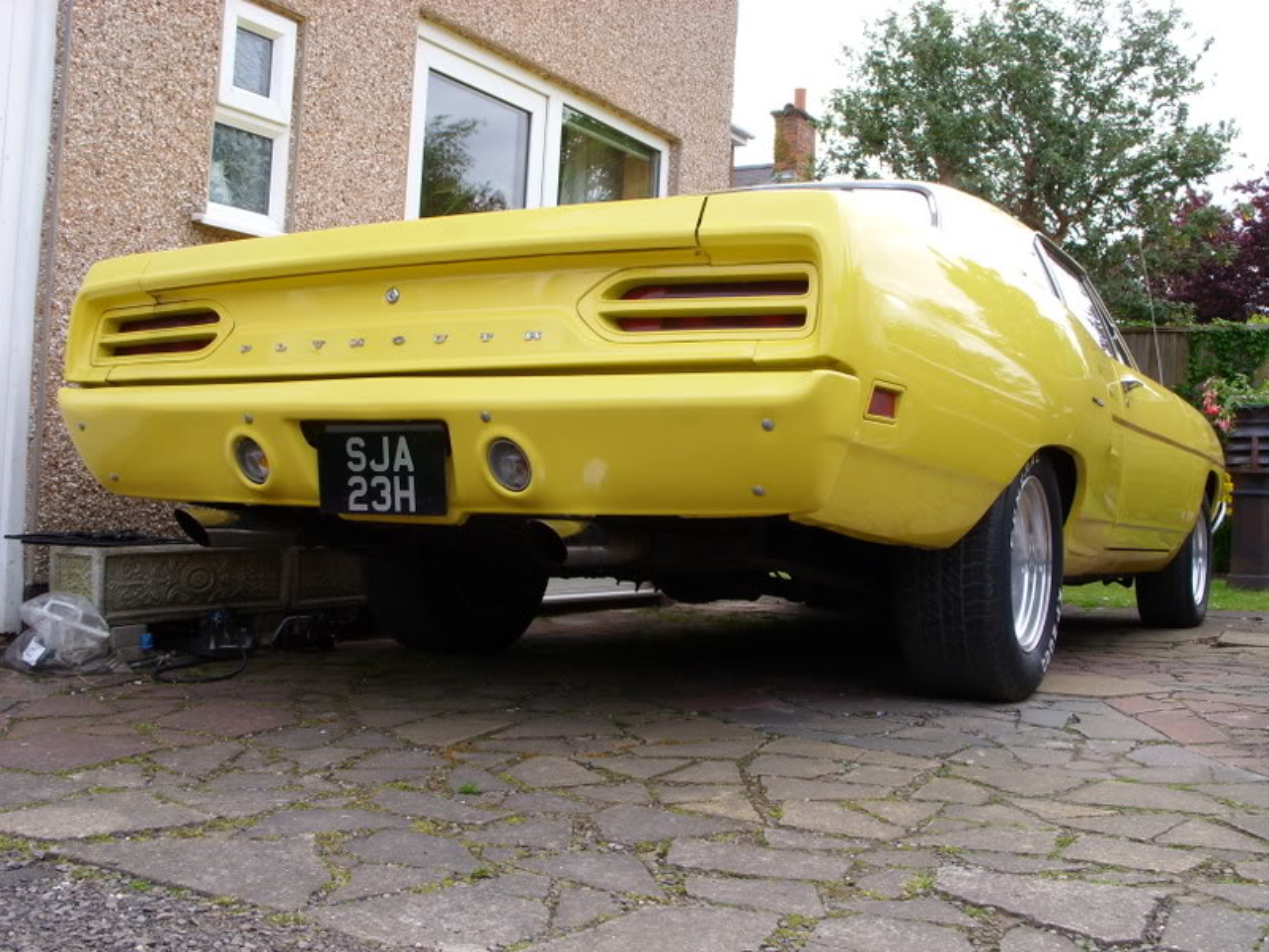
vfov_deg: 37.7
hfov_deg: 49.0
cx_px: 634
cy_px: 476
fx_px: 1393
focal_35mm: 38
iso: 50
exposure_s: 1/96
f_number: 5.7
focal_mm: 7.8
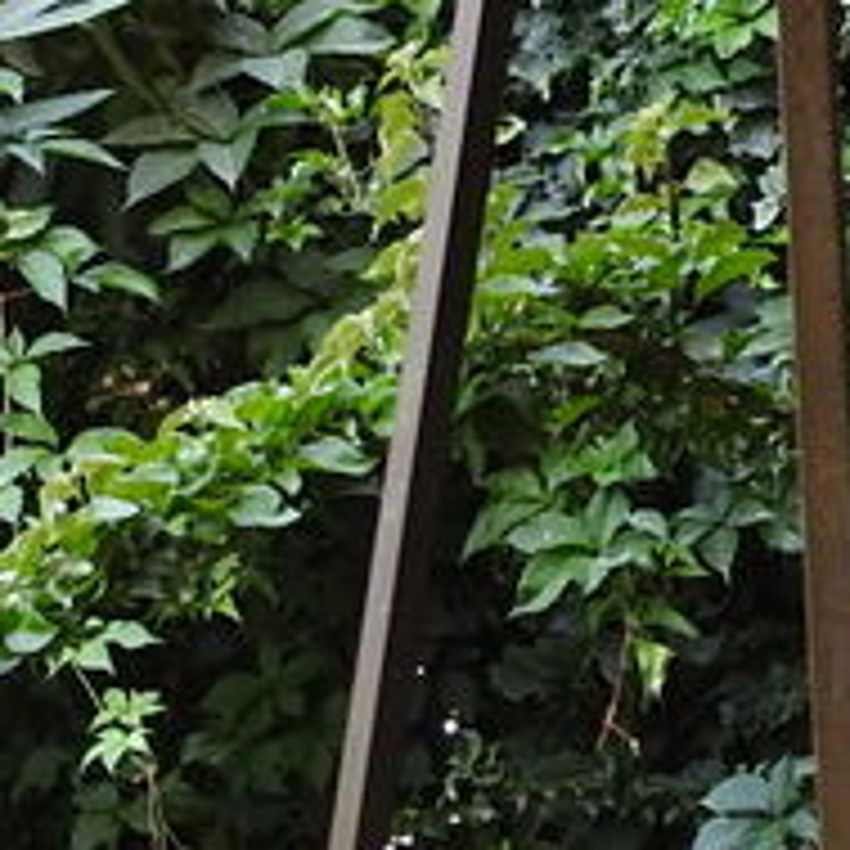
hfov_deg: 11.1
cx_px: 1061
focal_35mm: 154
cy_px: 283
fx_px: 4278
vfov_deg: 11.3
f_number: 3.6
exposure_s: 1/50
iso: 100
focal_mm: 5.9
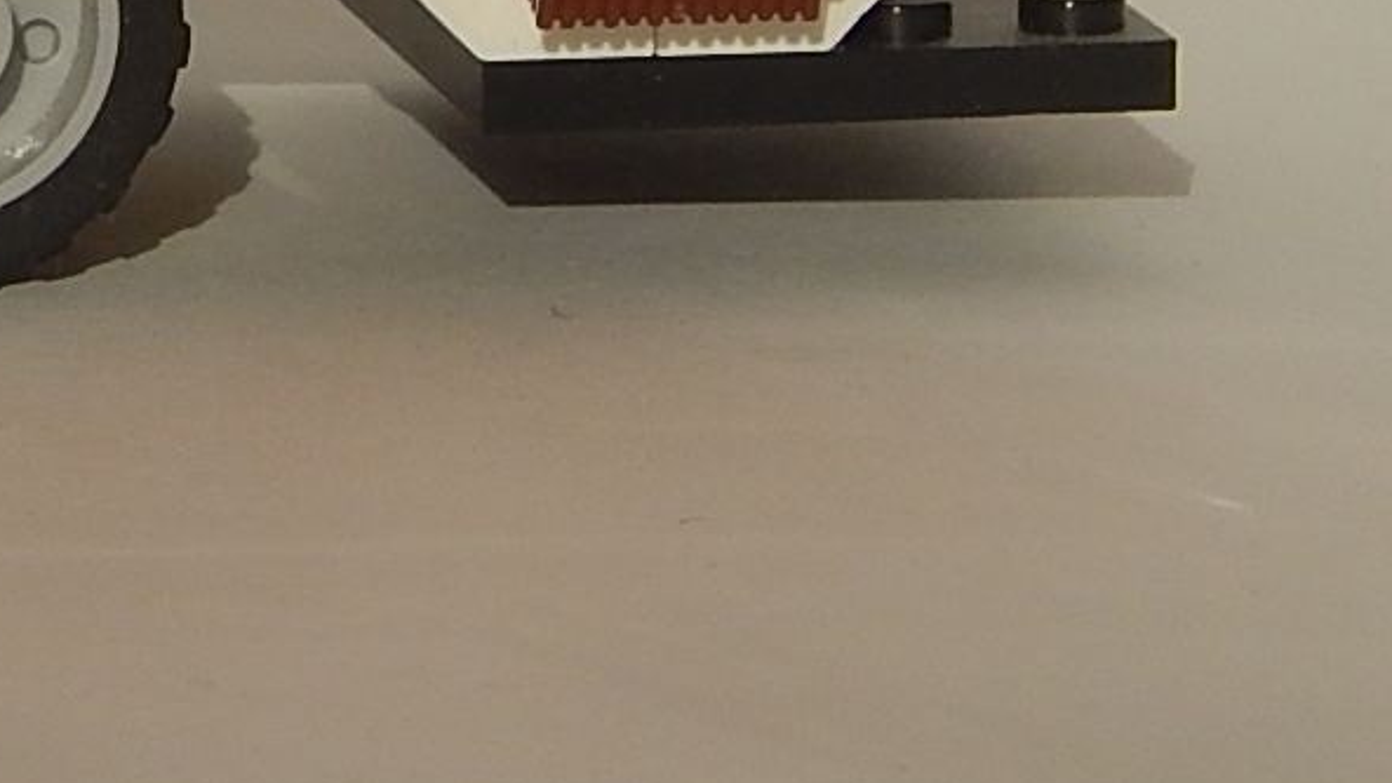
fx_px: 16204
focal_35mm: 439
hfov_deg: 4.9
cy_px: -529
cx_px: -825
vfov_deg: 2.8
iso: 125
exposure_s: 1/640
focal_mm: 18.7
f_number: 9
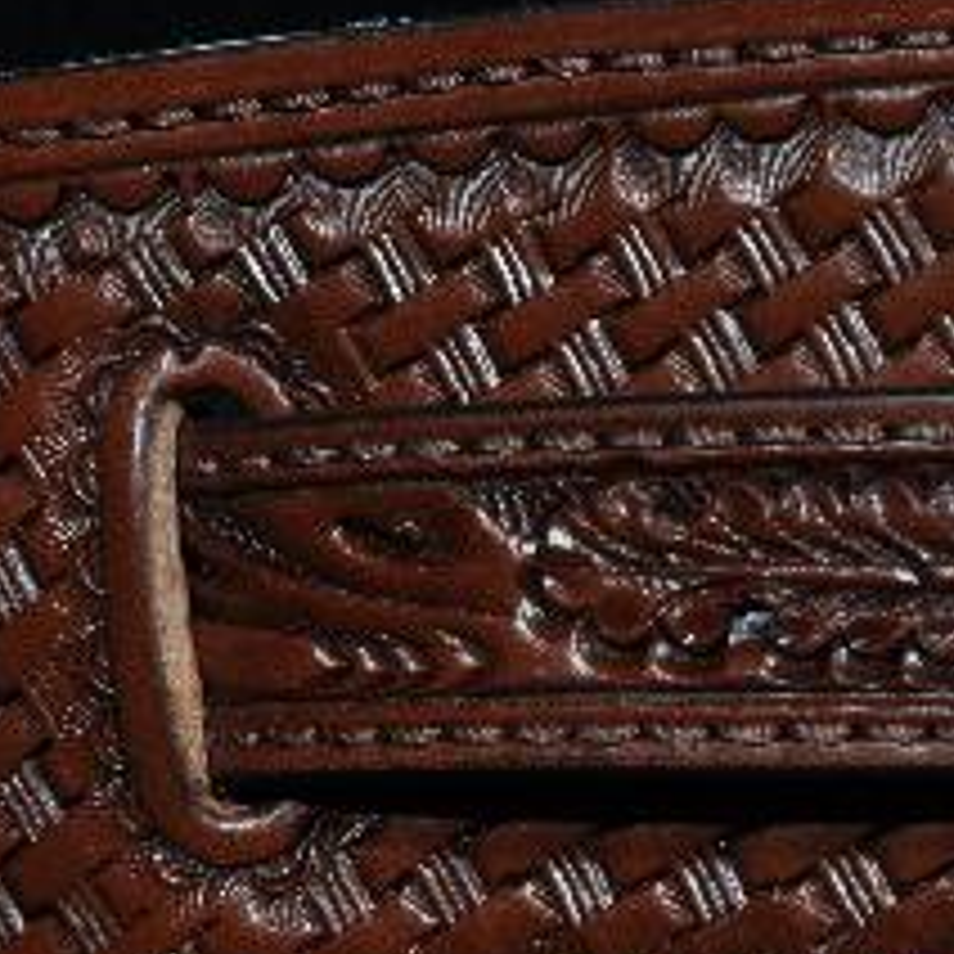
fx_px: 5987
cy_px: 682
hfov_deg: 9.0
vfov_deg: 9.1
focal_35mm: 192
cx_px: 1174
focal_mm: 50
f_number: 10
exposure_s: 1/160
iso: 200
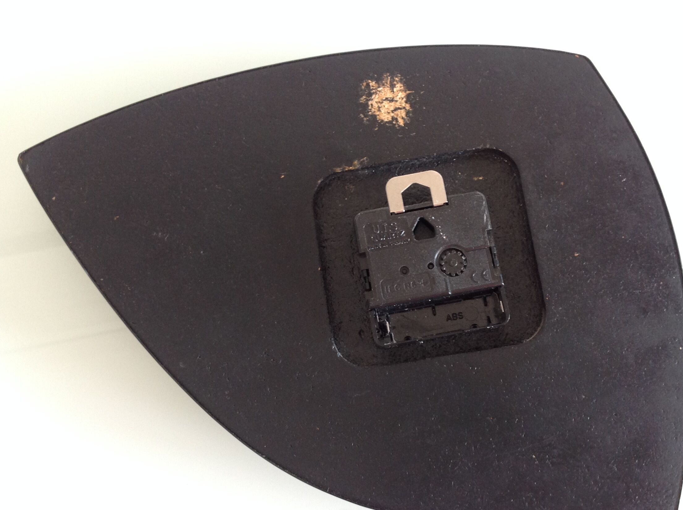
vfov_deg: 35.0
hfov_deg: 45.8
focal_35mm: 41
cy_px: 281
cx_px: 376
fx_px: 808
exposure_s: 1/15
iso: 125
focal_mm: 4.28
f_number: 2.4
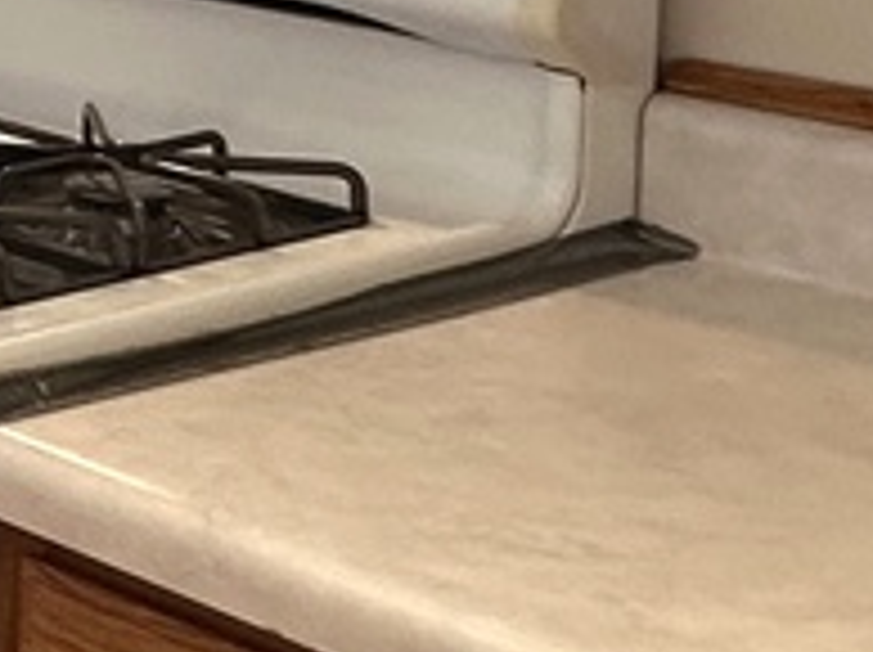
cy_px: -234
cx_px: -1130
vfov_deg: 13.6
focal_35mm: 104
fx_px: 2620
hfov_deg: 14.1
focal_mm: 2.22
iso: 250
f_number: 2.2
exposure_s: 1/120
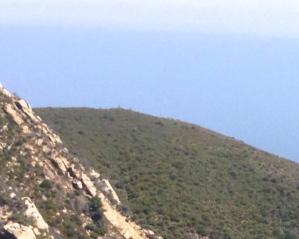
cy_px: 353
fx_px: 1354
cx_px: 633
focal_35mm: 153
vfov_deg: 9.8
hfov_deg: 11.2
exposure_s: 1/1381
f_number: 2.4
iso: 50
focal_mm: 4.13
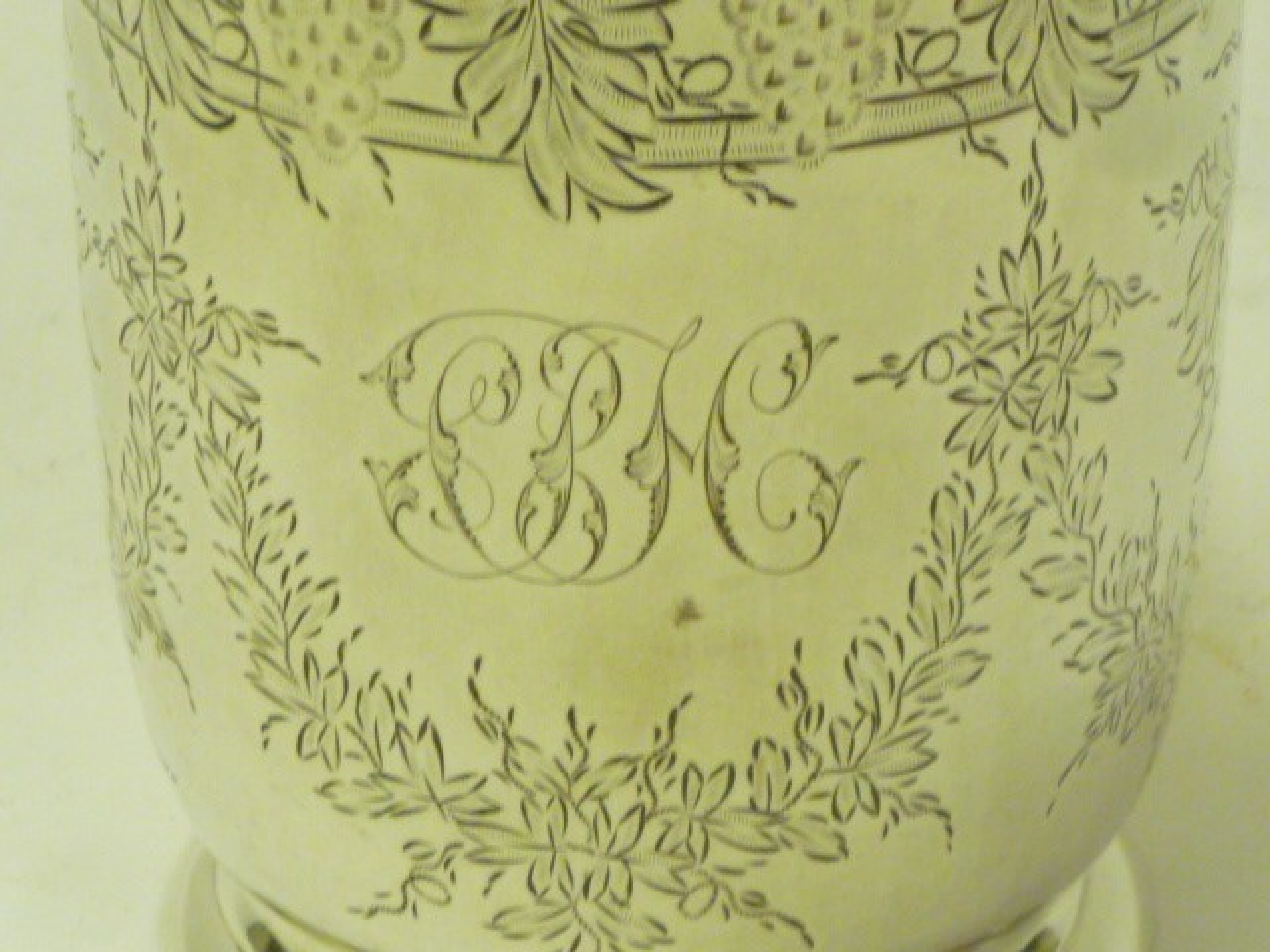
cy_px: 476
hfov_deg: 13.2
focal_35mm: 150
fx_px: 5503
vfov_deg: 9.9
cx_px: 635
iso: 400
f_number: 5.6
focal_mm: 13.6
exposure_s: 1/30
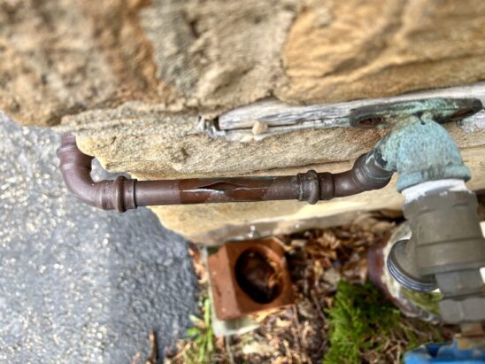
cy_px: 182
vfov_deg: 53.1
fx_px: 364
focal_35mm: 26
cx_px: 242
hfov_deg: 67.3
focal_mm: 5.7
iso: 50
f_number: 1.5
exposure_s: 1/327
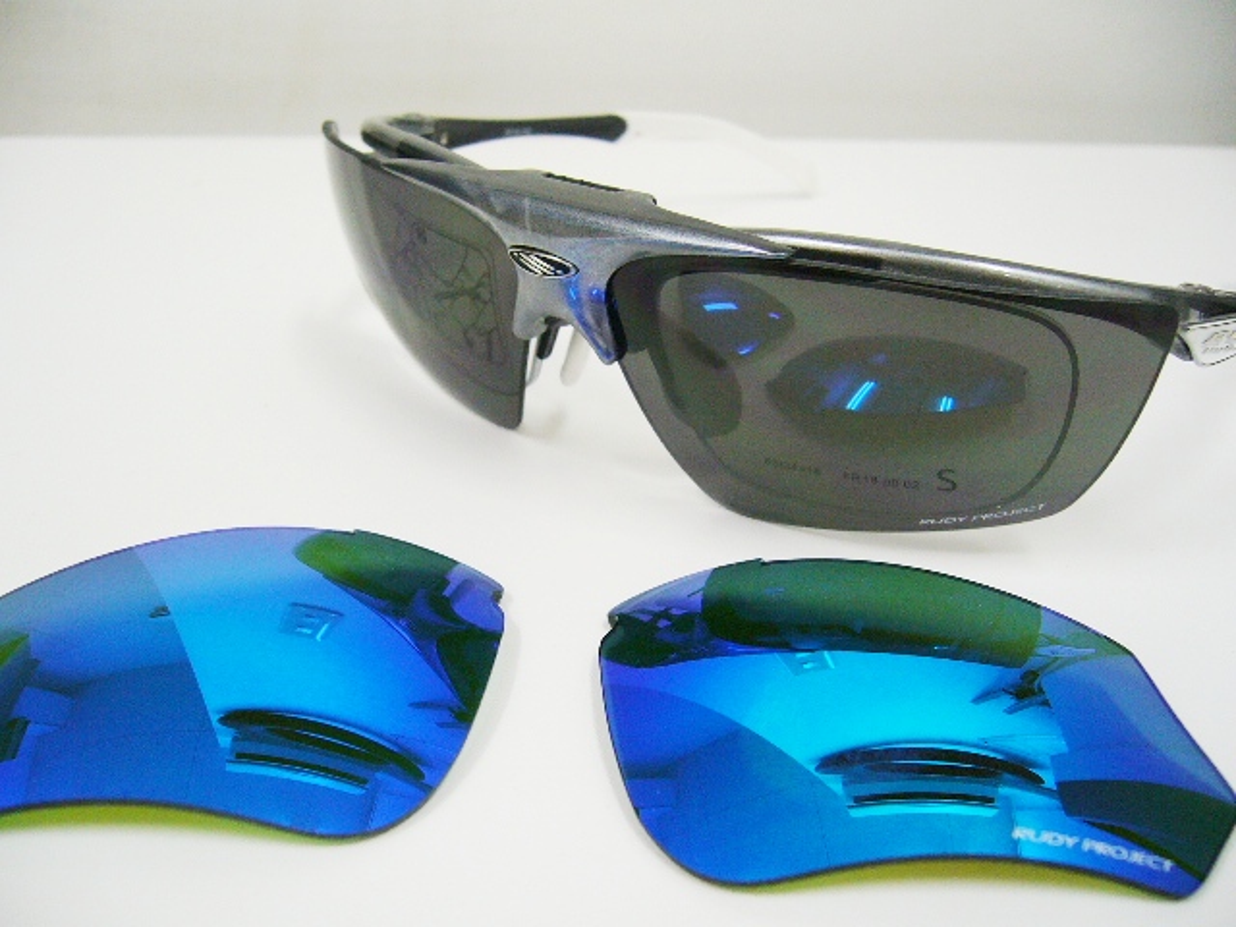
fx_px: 1250
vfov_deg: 40.7
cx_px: 618
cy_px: 464
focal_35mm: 35
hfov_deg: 52.6
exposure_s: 1/30
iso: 100
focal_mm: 5.8
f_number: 2.8
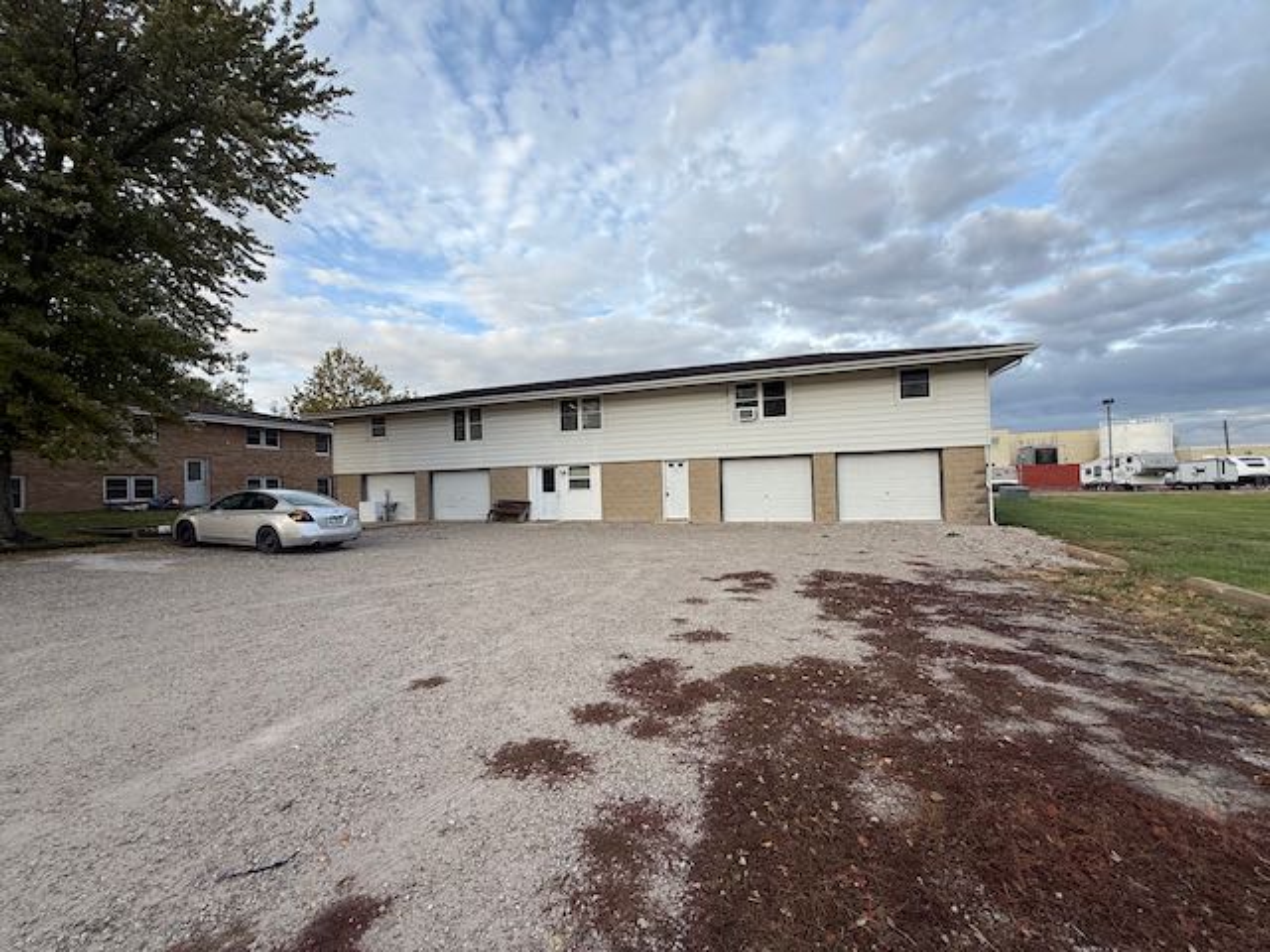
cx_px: 635
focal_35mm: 14
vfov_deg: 85.7
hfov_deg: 102.1
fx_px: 514
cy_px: 476
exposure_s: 1/514
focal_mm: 2.22
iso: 50
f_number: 2.2
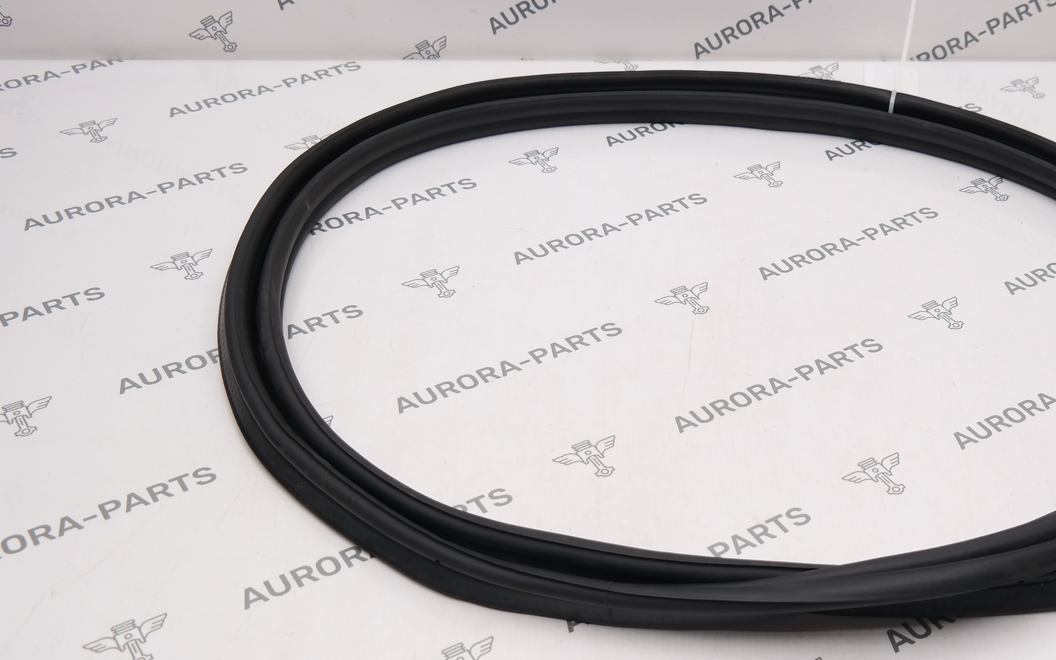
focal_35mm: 53
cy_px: 360
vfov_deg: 24.4
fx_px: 1525
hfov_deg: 37.4
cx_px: 776
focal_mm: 22
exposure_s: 1/100
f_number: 4
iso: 100
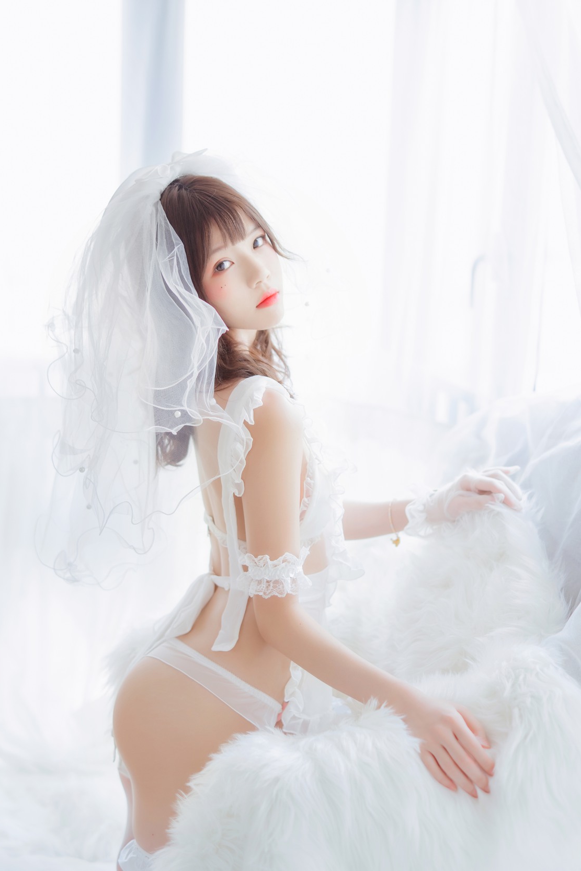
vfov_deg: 36.9
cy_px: 417
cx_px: 275
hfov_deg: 25.1
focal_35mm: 54
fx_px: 1307
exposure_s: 1/200
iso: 200
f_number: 2
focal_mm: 50
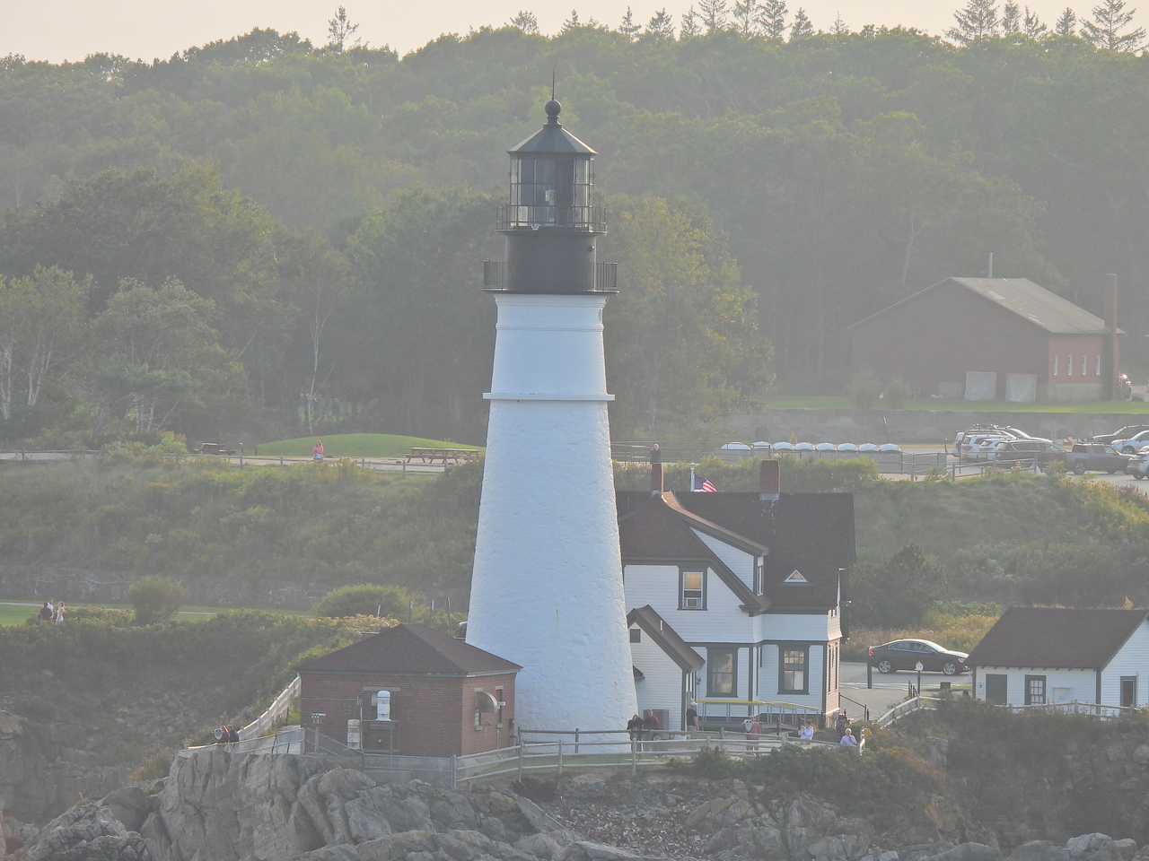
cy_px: 430
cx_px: 574
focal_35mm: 400
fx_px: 13277
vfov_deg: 3.7
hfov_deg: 5.0
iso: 100
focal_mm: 71.4
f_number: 5
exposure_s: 1/320
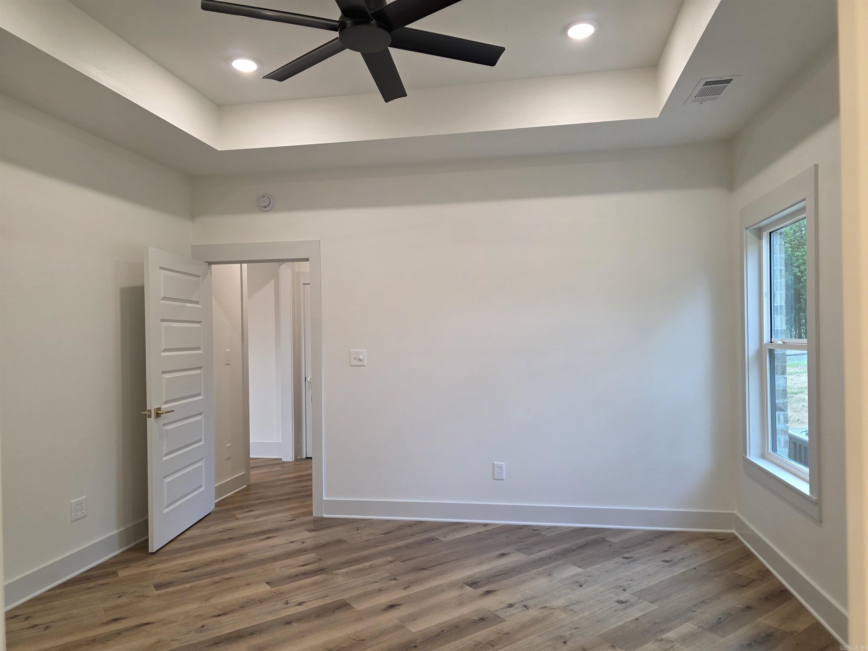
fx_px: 577
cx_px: 434
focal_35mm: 23
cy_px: 326
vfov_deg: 58.9
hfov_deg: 73.9
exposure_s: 1/120
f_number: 1.7
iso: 160
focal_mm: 6.3
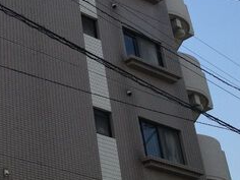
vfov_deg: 16.2
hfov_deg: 21.1
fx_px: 617
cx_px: -15
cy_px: -2
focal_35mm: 89
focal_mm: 4.28
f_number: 2.4
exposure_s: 1/1346
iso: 50
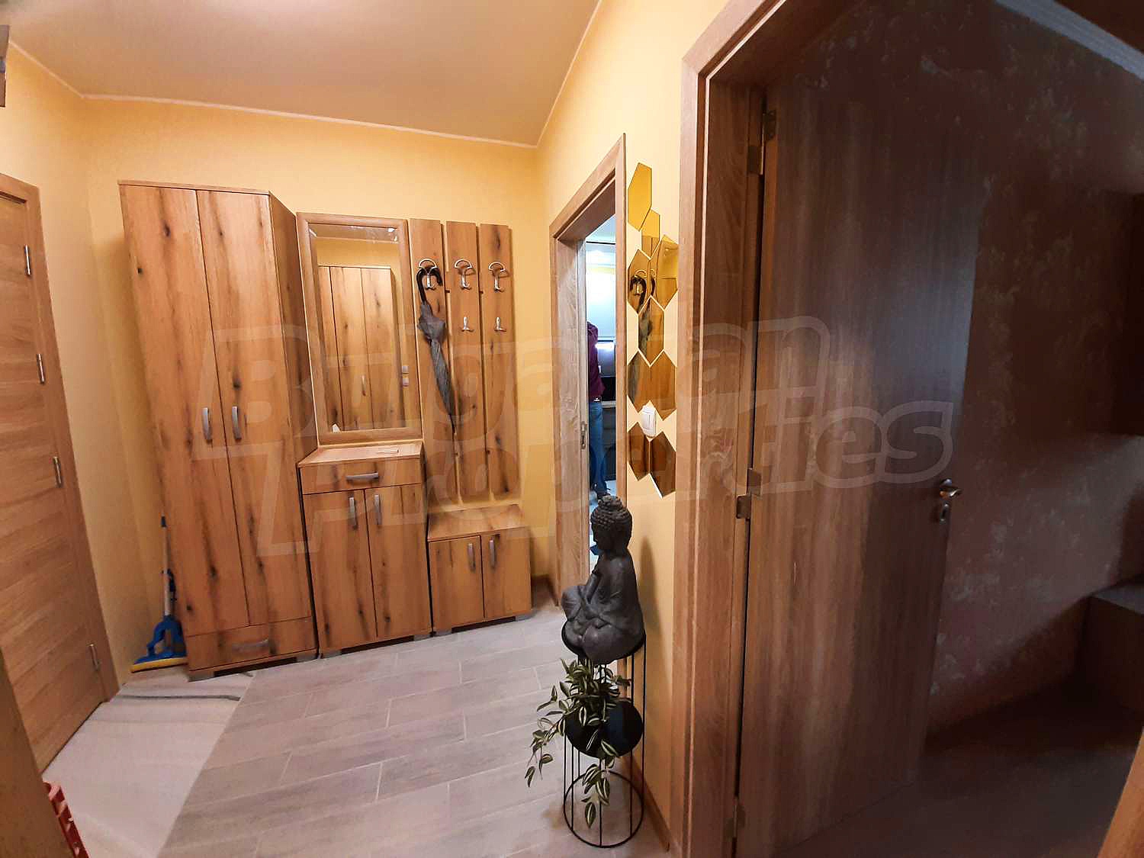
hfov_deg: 106.2
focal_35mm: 13
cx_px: 572
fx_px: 430
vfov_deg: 89.9
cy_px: 429
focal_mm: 1.42
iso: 200
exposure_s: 1/33
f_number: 2.2
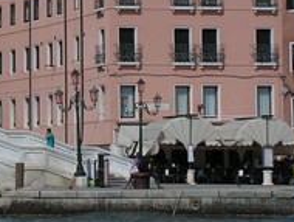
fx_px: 1786
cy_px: 47
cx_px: -20
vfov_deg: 7.1
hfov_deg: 9.3
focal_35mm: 210
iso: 50
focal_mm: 13.4
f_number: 4.8
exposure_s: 1/400
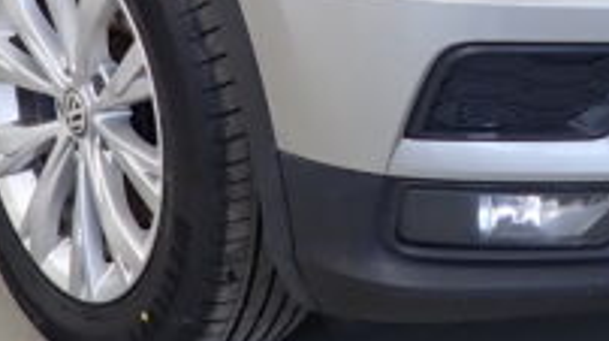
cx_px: 395
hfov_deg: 19.8
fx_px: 1742
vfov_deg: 10.7
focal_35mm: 108
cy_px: -196
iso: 125
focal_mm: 4.5
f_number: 2
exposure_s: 1/60
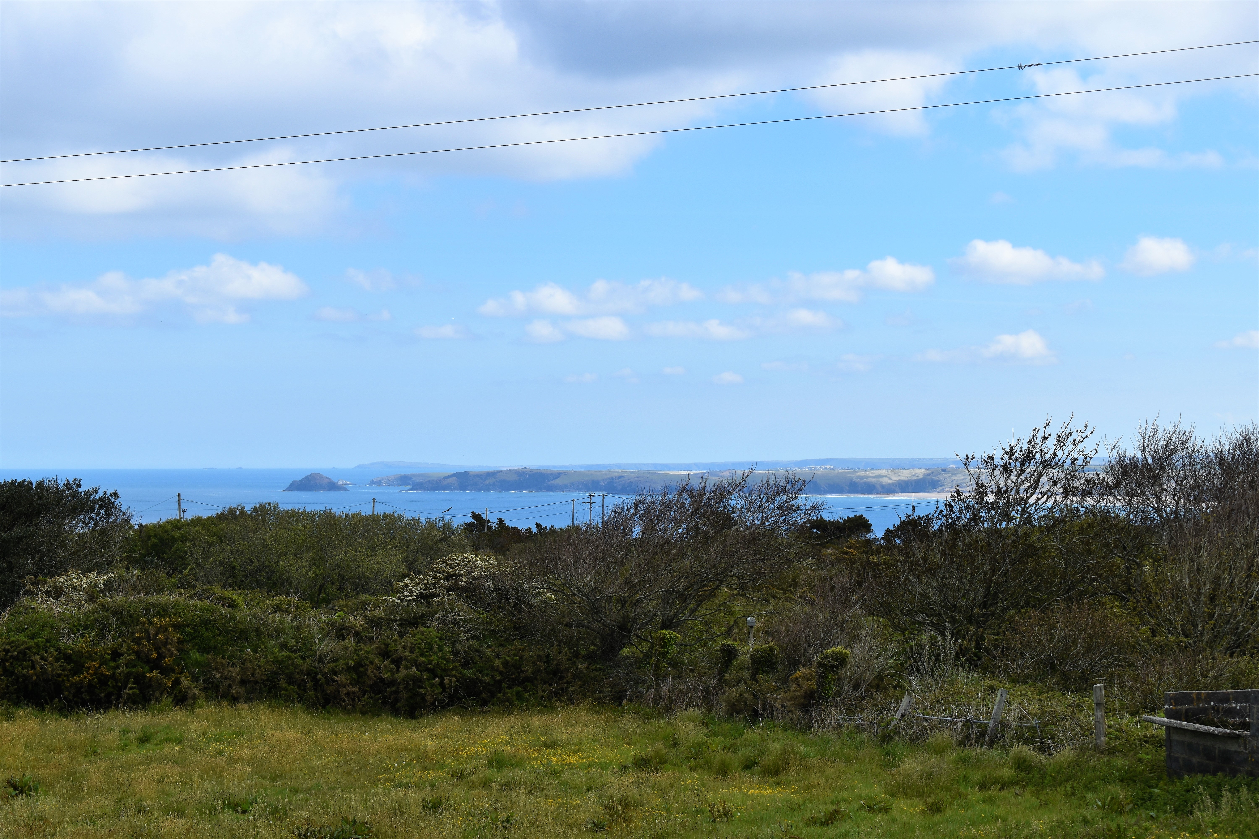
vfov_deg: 16.6
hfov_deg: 24.6
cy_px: 420
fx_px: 2885
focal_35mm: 82
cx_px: 630
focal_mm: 55
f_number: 9
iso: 100
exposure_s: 1/320
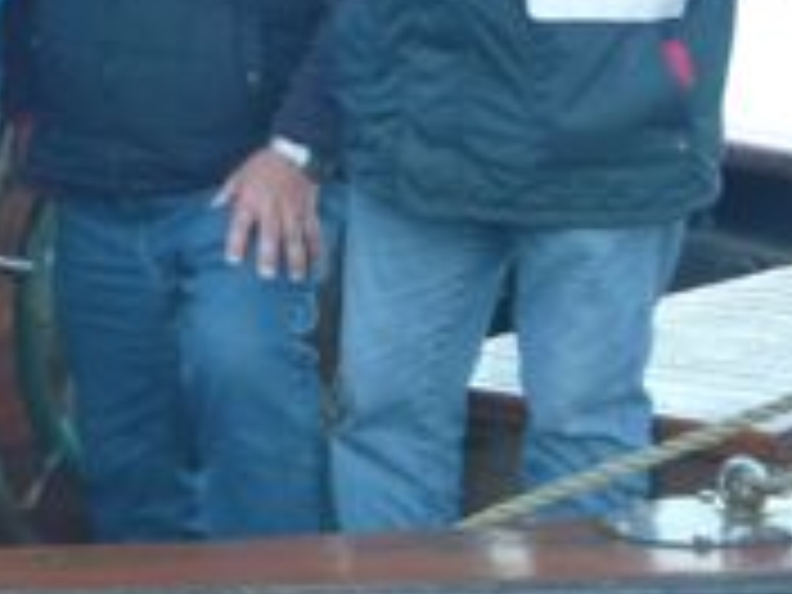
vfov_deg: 10.7
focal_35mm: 138
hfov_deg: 13.3
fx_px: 3157
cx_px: -472
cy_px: 40
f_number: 4
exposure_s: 1/30
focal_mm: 6.8
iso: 160
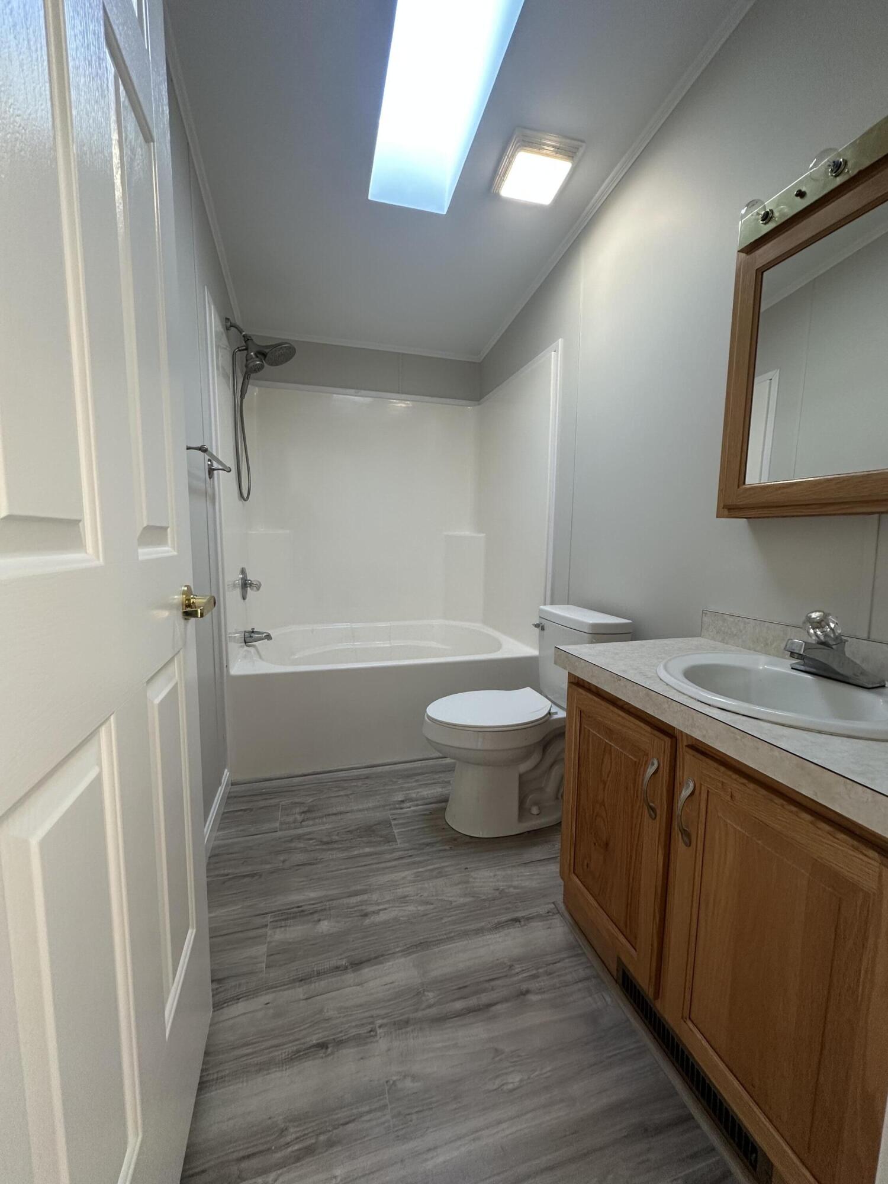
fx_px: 479
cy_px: 592
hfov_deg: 85.7
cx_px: 444
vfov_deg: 102.1
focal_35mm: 14
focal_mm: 2.22
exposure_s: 1/60
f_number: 2.2
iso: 160
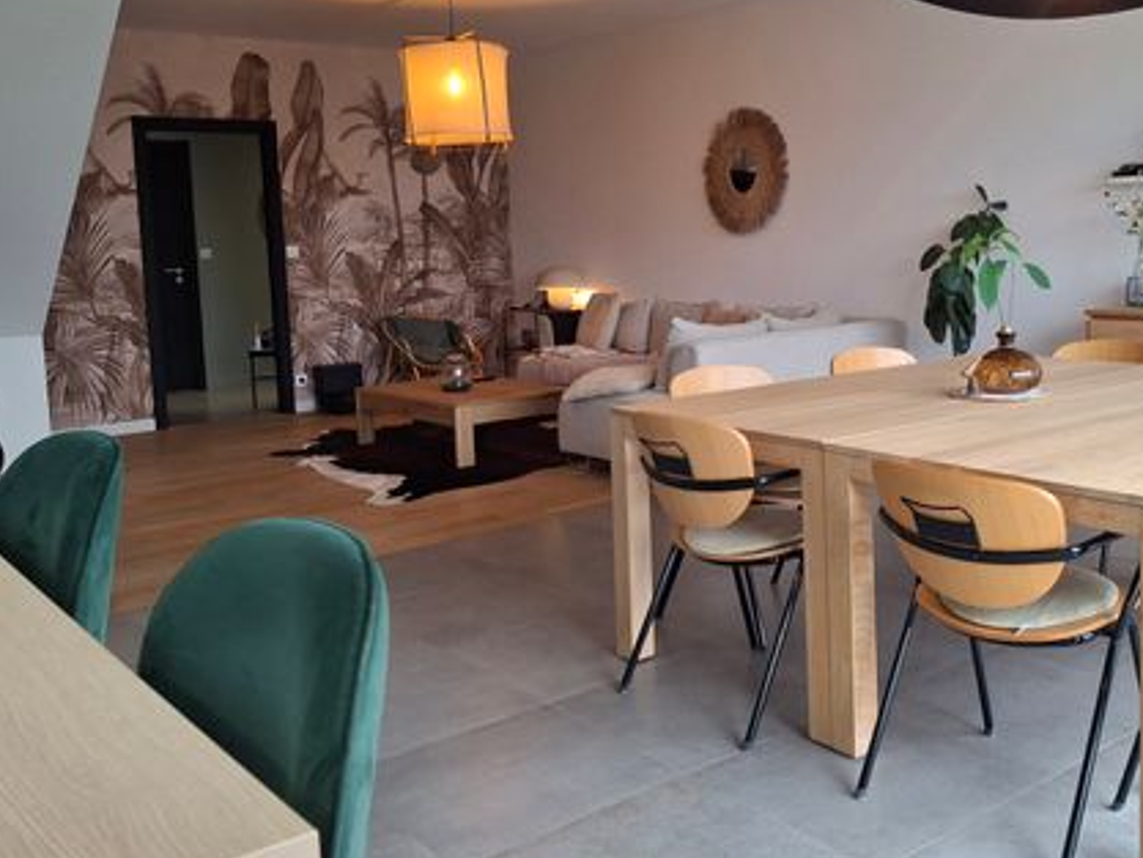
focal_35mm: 36
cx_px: 735
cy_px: 367
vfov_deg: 39.6
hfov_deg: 50.7
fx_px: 1189
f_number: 1.8
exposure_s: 1/100
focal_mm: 4.69
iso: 160
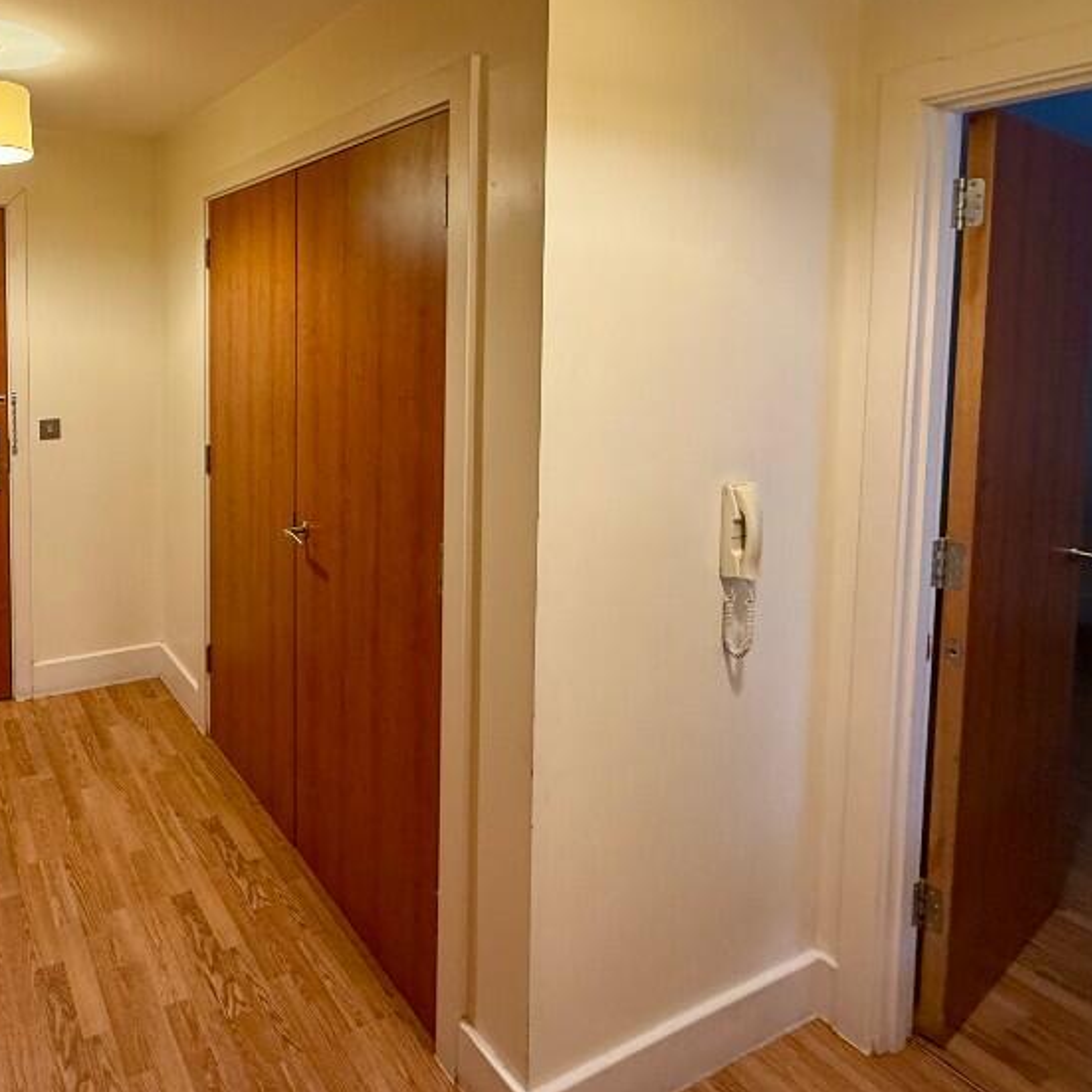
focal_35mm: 23
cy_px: 369
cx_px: 256
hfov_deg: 62.8
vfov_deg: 65.6
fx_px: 821
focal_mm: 2.22
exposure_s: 1/100
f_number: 2.2
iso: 250
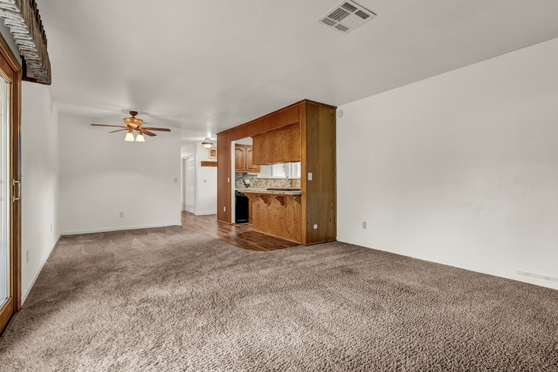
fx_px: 264
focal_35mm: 17
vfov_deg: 70.5
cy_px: 185
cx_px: 295
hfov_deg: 93.2
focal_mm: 16
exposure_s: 1/30
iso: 1600
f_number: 10
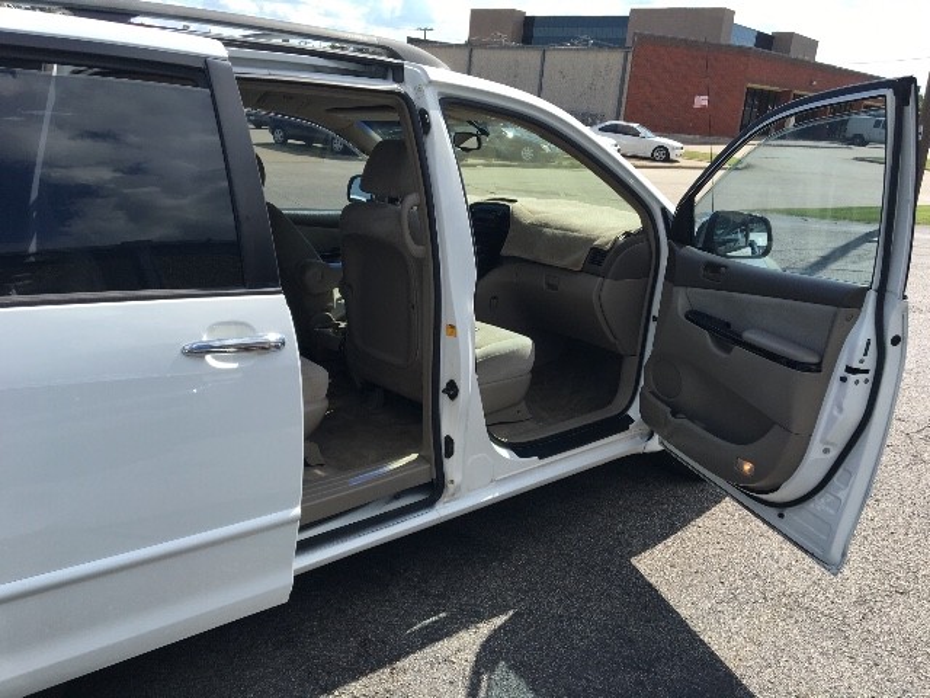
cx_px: 465
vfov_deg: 48.2
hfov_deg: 61.7
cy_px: 349
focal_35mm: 29
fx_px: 779
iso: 25
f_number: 2.2
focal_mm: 4.15
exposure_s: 1/1012
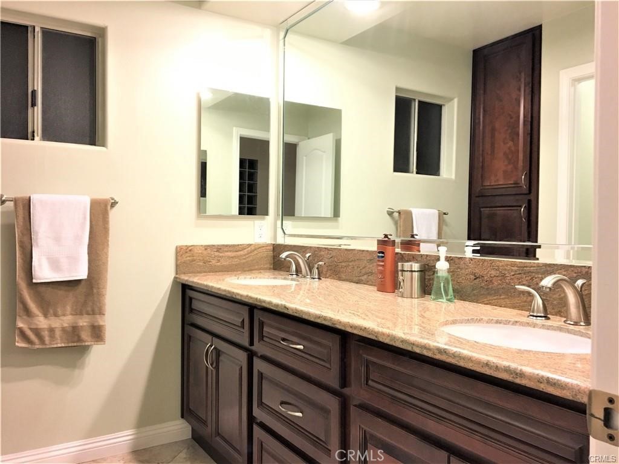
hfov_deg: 61.7
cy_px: 232
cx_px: 310
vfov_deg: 48.2
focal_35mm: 29
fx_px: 519
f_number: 2.2
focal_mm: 4.15
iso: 100
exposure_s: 1/30
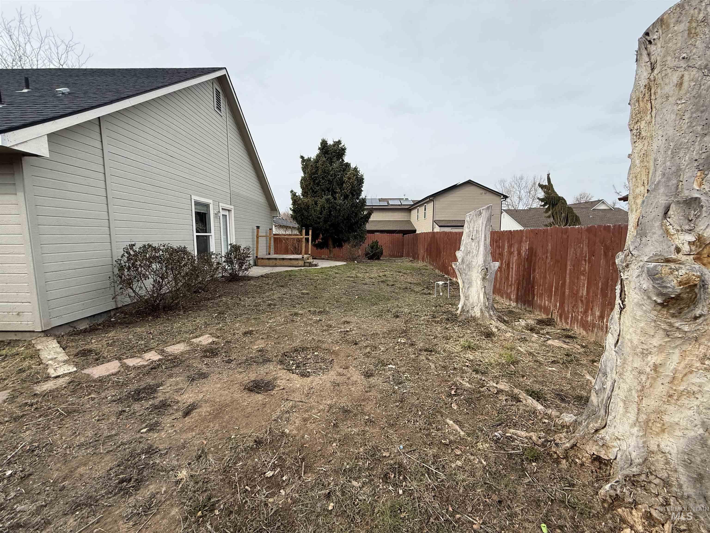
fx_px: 287
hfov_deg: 102.1
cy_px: 266
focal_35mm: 14
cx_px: 355
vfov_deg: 85.7
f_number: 2.2
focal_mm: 2.22
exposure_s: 1/672
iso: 50
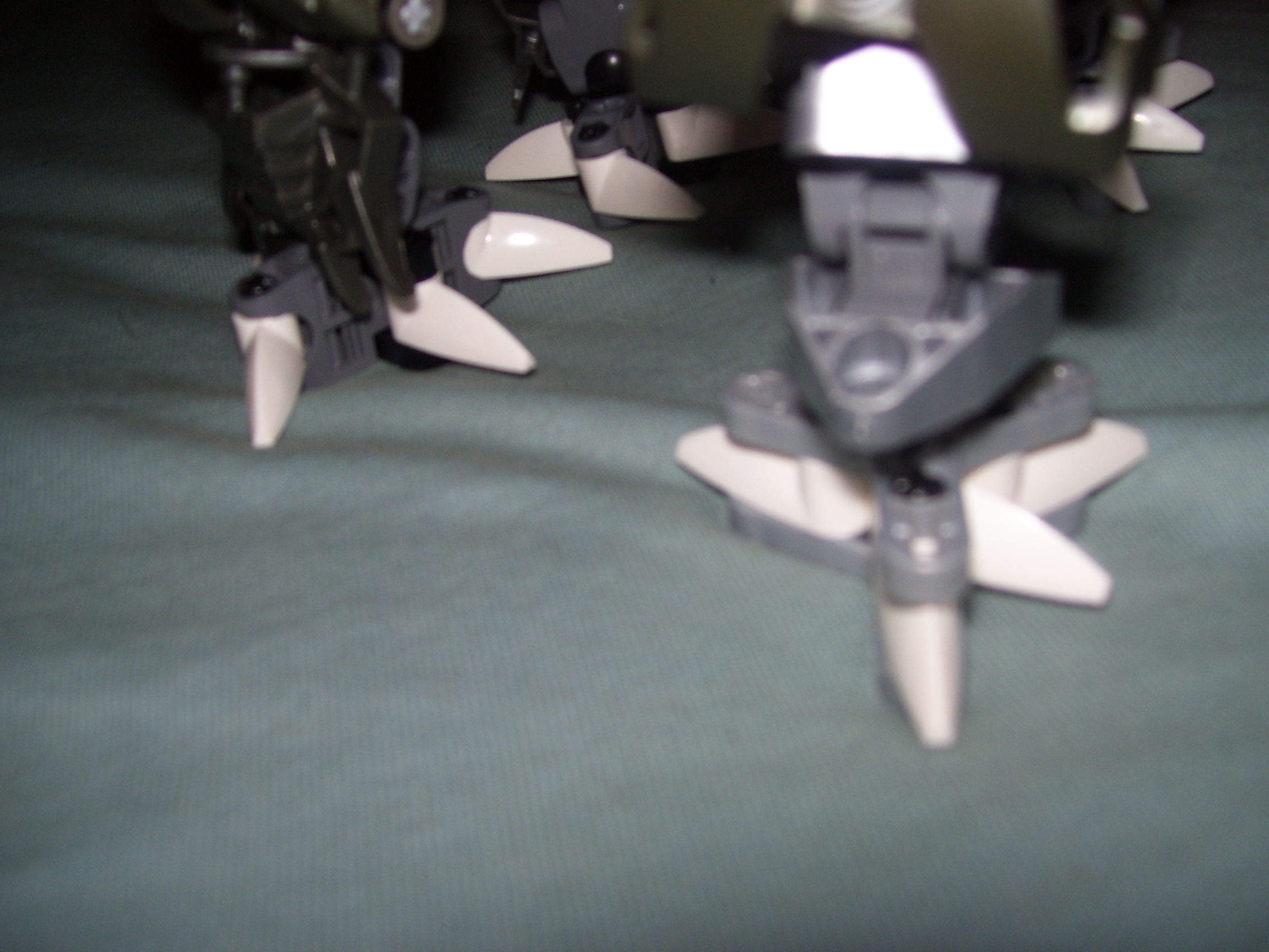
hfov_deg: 51.4
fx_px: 1320
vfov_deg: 39.7
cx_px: 634
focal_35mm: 36
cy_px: 476
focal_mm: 6
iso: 80
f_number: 2.7
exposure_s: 1/60
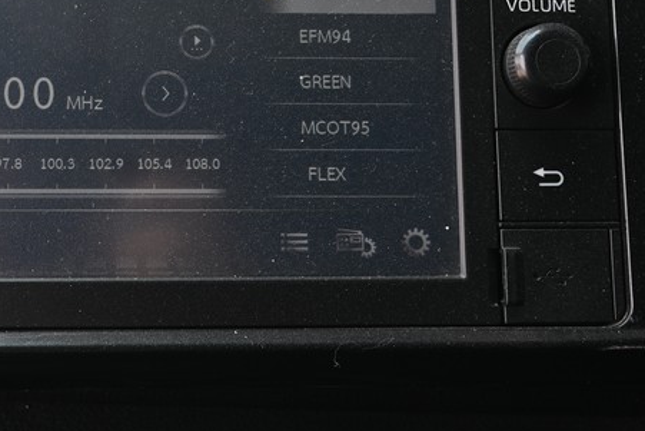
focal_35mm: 78
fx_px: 1398
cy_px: 47
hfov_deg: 25.5
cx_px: 119
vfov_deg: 17.3
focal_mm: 32
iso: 200
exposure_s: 1/60
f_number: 8
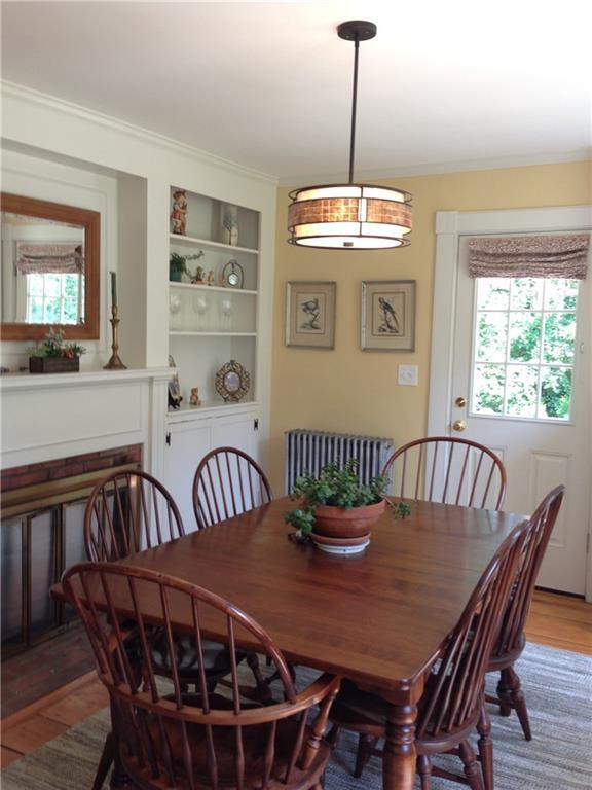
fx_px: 752
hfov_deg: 42.9
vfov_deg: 55.4
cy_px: 395
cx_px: 296
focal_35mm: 33
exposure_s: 1/30
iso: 50
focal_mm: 4.12
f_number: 2.4
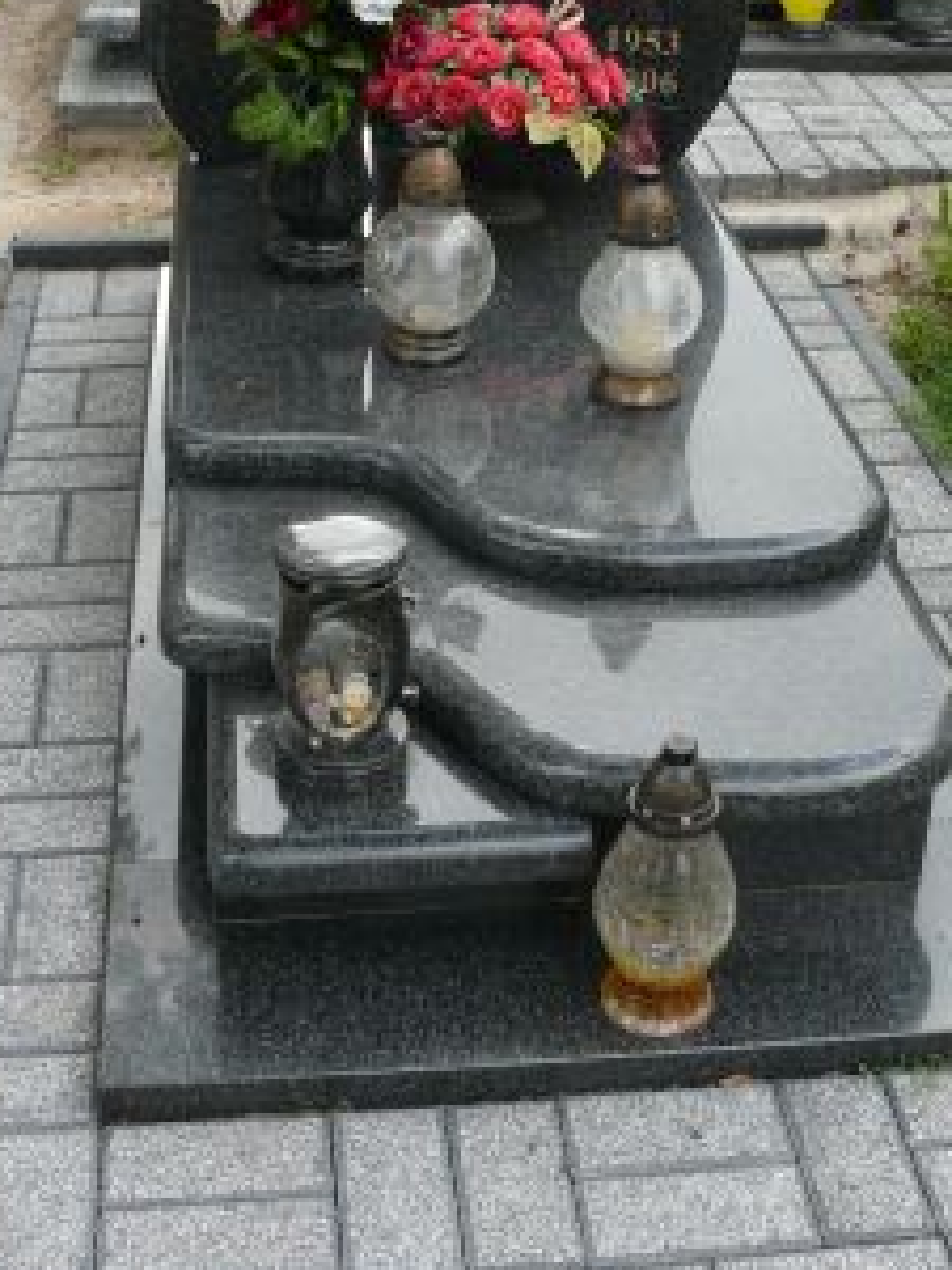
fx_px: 2053
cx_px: 567
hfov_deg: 26.1
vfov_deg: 34.2
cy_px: 512
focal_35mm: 56
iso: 100
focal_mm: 7.4
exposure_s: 1/160
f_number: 4
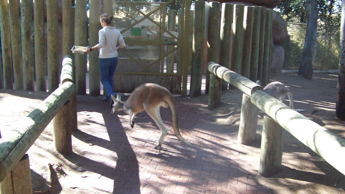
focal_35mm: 40
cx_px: 175
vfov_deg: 29.7
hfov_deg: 50.5
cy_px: 99
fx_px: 366
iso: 64
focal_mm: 5.85
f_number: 2.8
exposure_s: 1/60
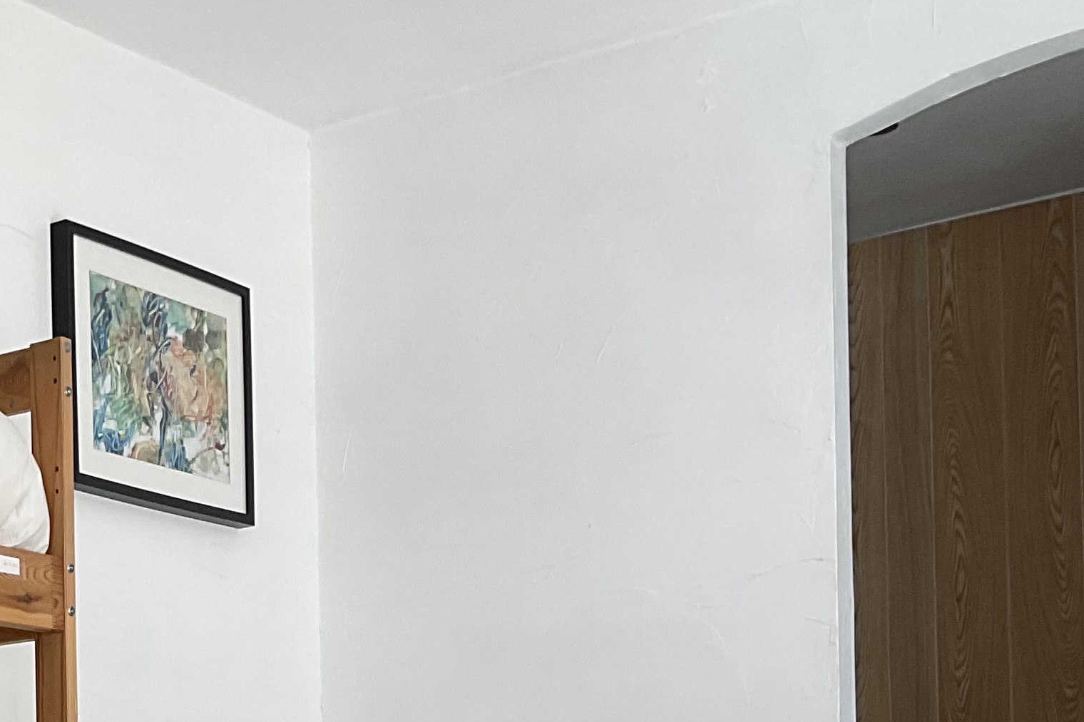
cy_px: 1040
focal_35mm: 80
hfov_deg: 24.4
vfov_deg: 15.8
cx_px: 35
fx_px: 2408
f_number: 1.8
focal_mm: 3
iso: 40
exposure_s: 1/120
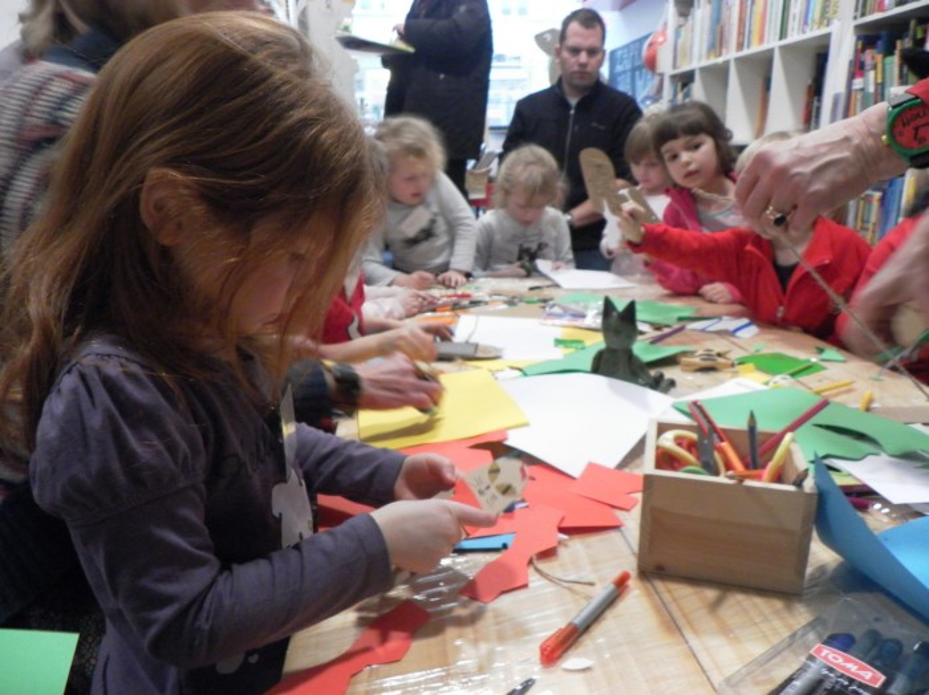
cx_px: 464
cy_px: 348
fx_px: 697
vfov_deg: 53.0
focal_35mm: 26
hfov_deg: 67.3
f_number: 2.8
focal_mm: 4.6
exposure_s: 1/20
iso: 400
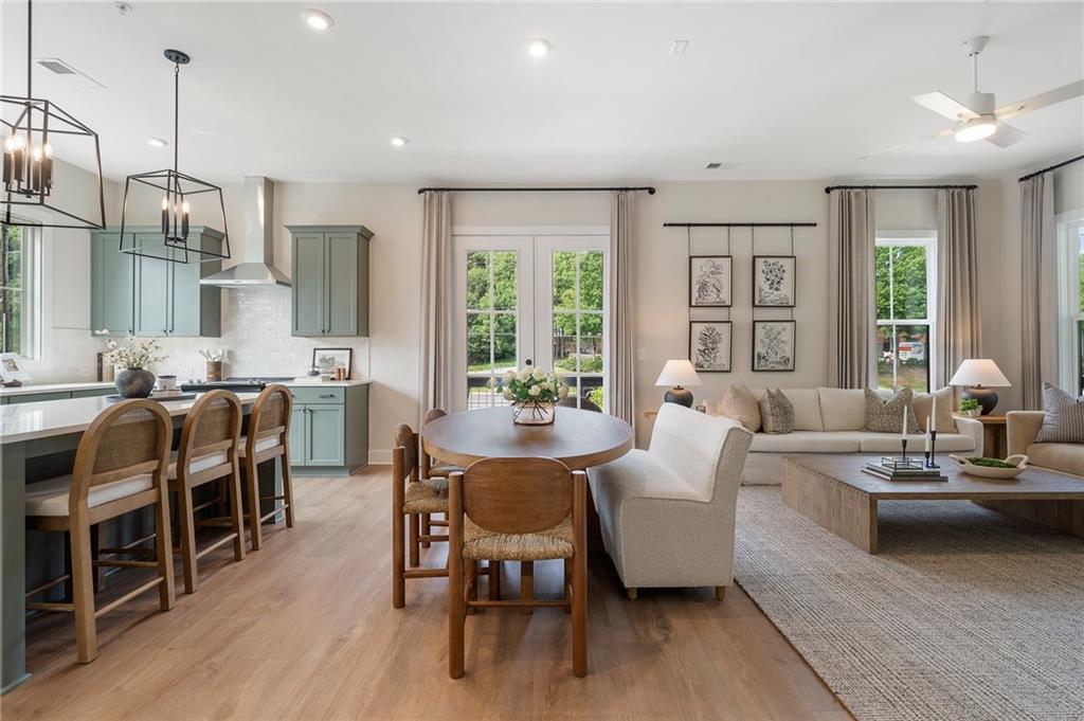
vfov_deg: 73.7
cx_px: 542
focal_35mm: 16
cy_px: 360
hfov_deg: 96.8
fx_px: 481
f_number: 7.1
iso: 640
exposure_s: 1/25
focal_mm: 16
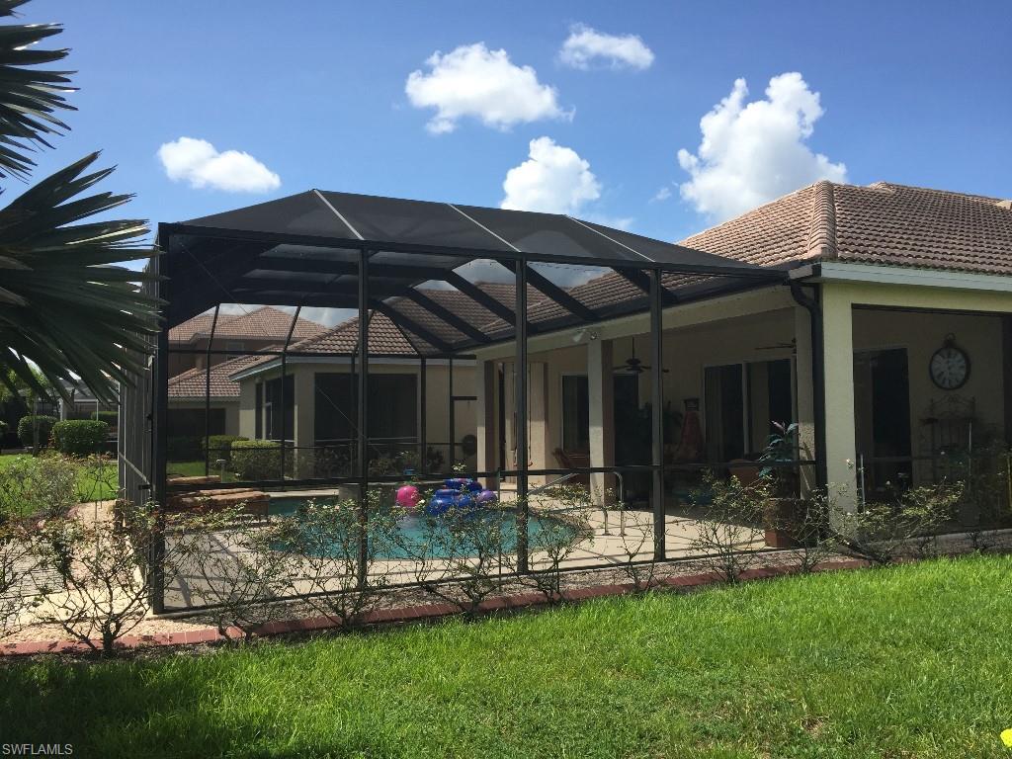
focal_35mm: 29
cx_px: 506
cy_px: 380
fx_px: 848
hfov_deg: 61.7
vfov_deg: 48.2
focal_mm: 4.15
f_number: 2.2
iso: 32
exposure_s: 1/1883
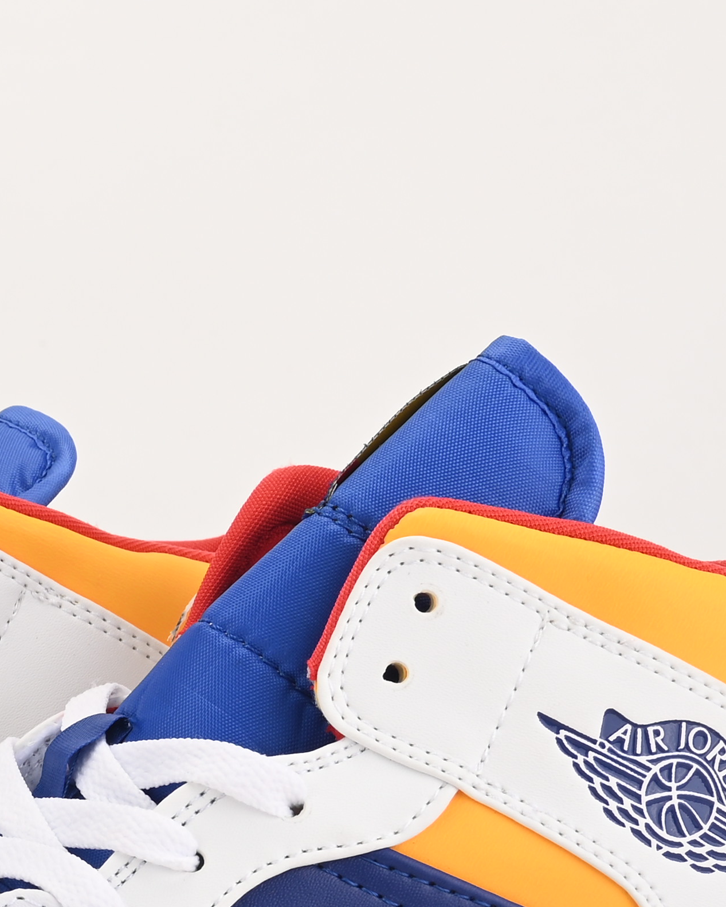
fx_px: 3544
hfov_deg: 11.2
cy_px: 706
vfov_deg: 14.5
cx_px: -378
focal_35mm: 132
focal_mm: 37
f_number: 13
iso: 100
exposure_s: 1/200
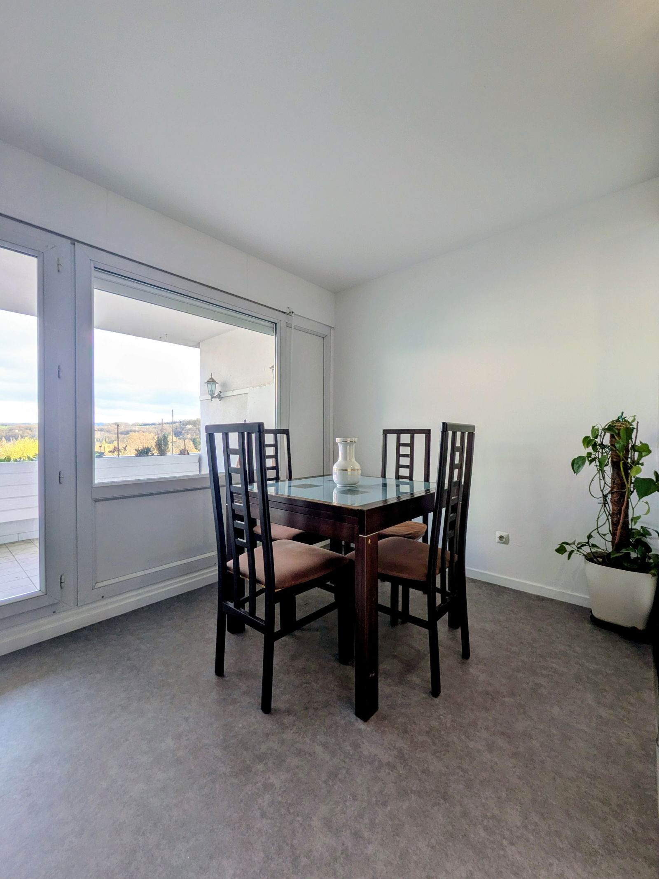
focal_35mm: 14
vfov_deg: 102.1
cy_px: 440
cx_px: 330
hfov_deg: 85.7
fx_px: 355
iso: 49
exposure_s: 1/133
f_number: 2.2
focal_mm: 1.83
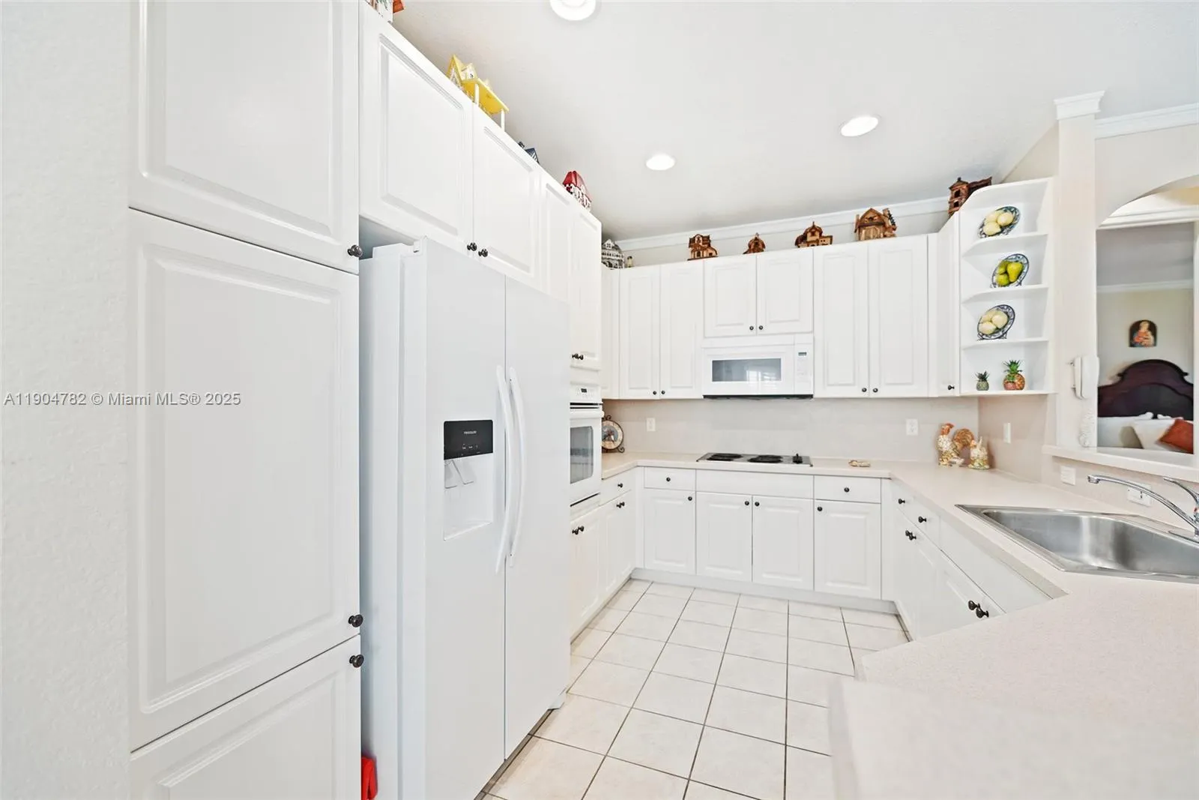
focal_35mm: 14
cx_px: 600
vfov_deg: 81.2
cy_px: 400
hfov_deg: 104.2
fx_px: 466
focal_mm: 14
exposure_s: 1/13
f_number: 2.8
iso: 500
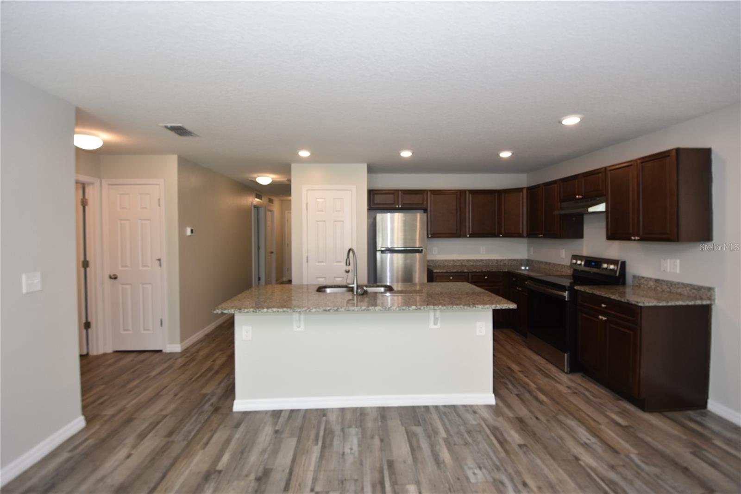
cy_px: 247
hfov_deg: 100.4
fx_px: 309
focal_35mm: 15
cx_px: 370
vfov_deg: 77.3
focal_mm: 10
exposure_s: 1/60
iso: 320
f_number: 4
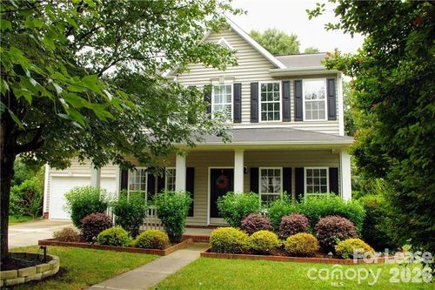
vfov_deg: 47.9
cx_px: 218
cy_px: 145
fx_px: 326
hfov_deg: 67.4
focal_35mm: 27
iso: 800
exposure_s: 1/125
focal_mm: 18
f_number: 8
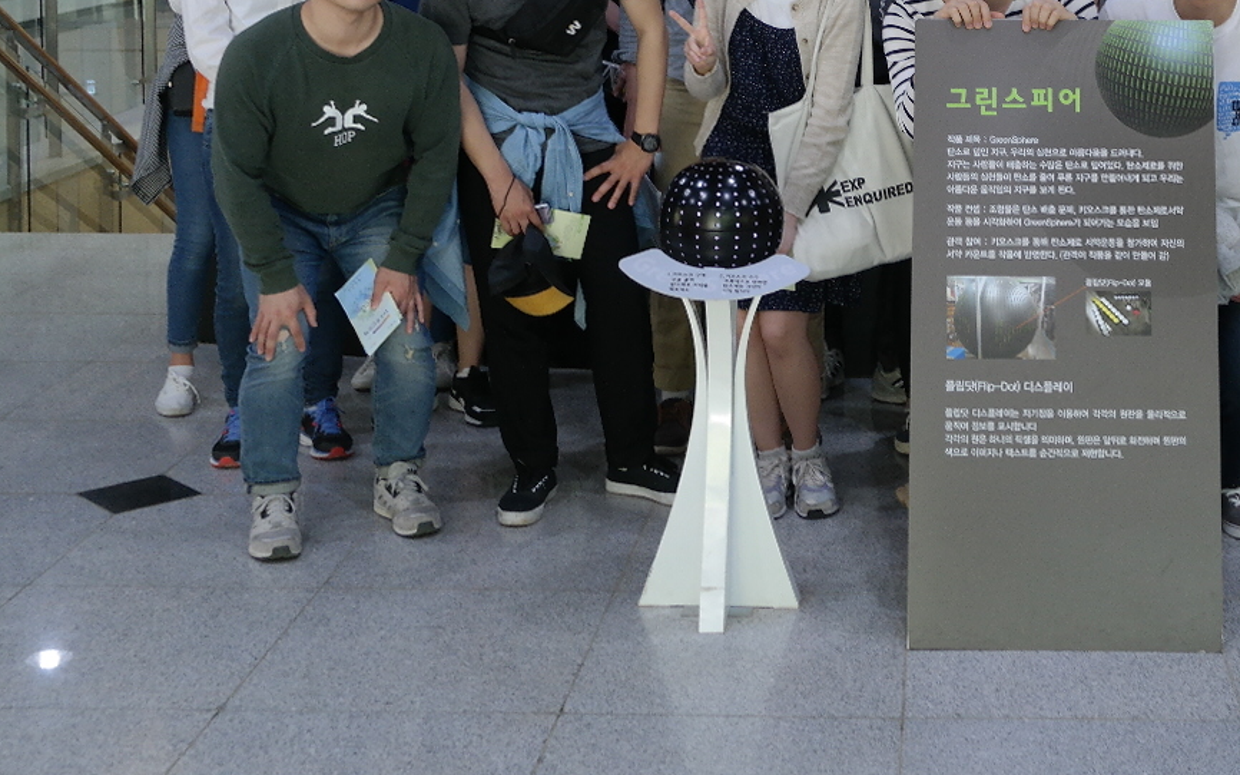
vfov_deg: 20.5
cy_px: -16
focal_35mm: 61
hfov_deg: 32.8
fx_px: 2061
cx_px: 939
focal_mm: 20
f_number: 3.5
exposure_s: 1/40
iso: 400
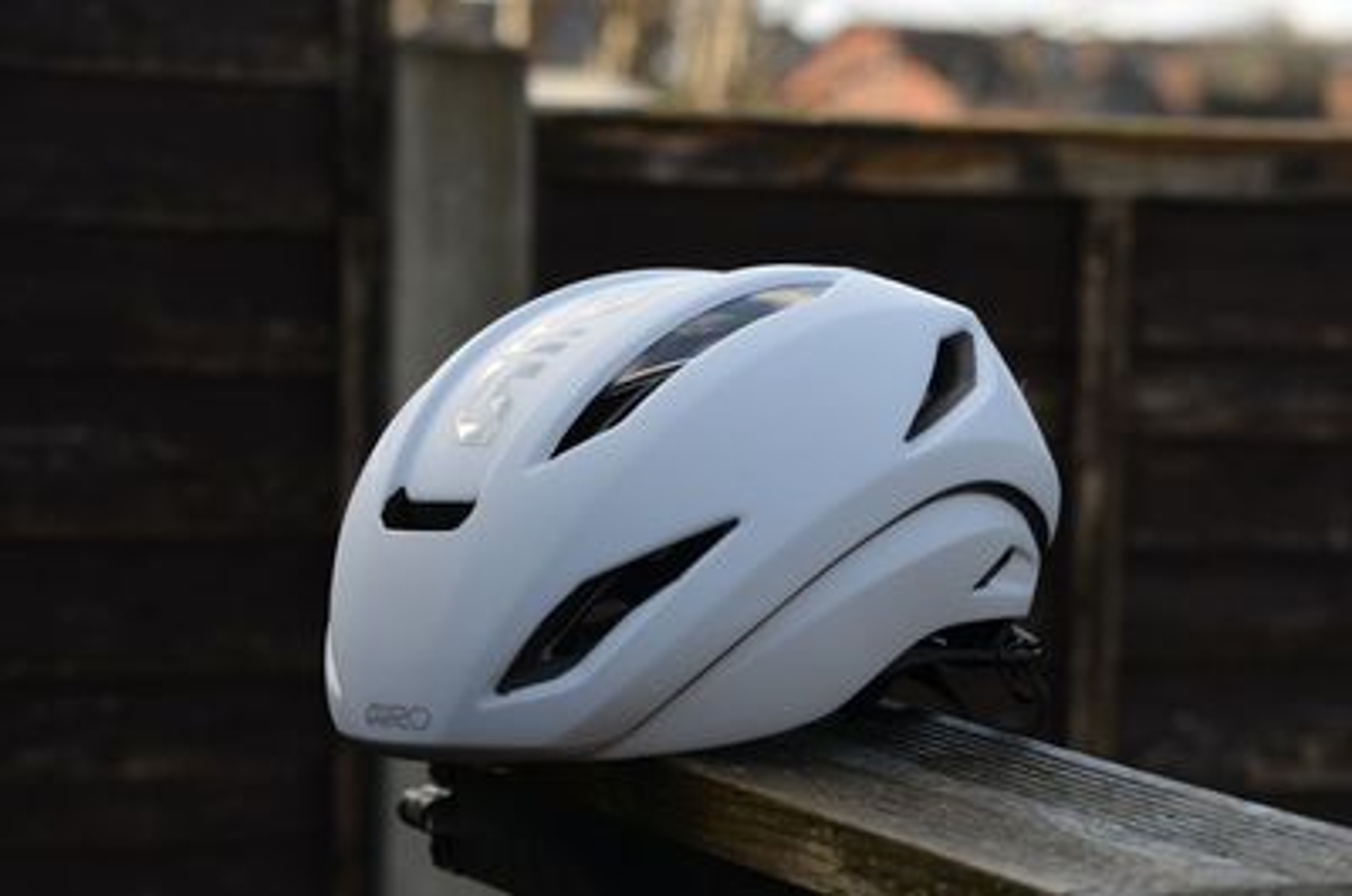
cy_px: 448
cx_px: 676
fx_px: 3935
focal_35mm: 105
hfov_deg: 19.5
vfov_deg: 13.0
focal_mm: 70
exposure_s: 1/200
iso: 200
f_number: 7.1
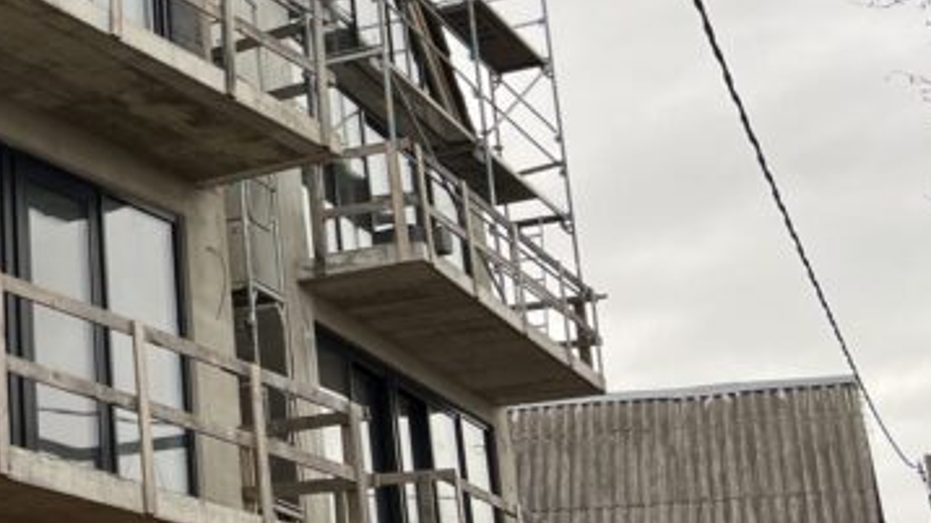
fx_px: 1999
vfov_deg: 14.8
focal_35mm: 81
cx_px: -283
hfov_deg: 23.2
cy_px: 112
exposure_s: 1/212
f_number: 1.5
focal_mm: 5.7
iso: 40
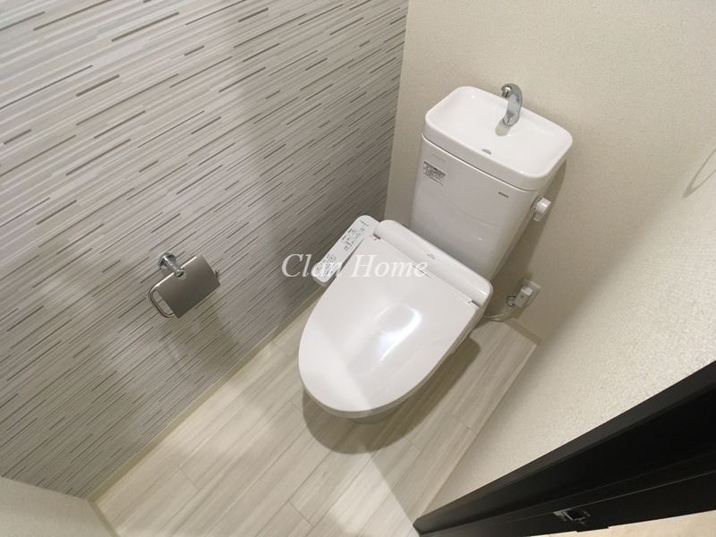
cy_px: 268
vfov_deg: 48.2
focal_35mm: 29
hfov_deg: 61.7
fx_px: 600
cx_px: 358
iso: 125
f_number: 2.2
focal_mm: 4.15
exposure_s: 1/30
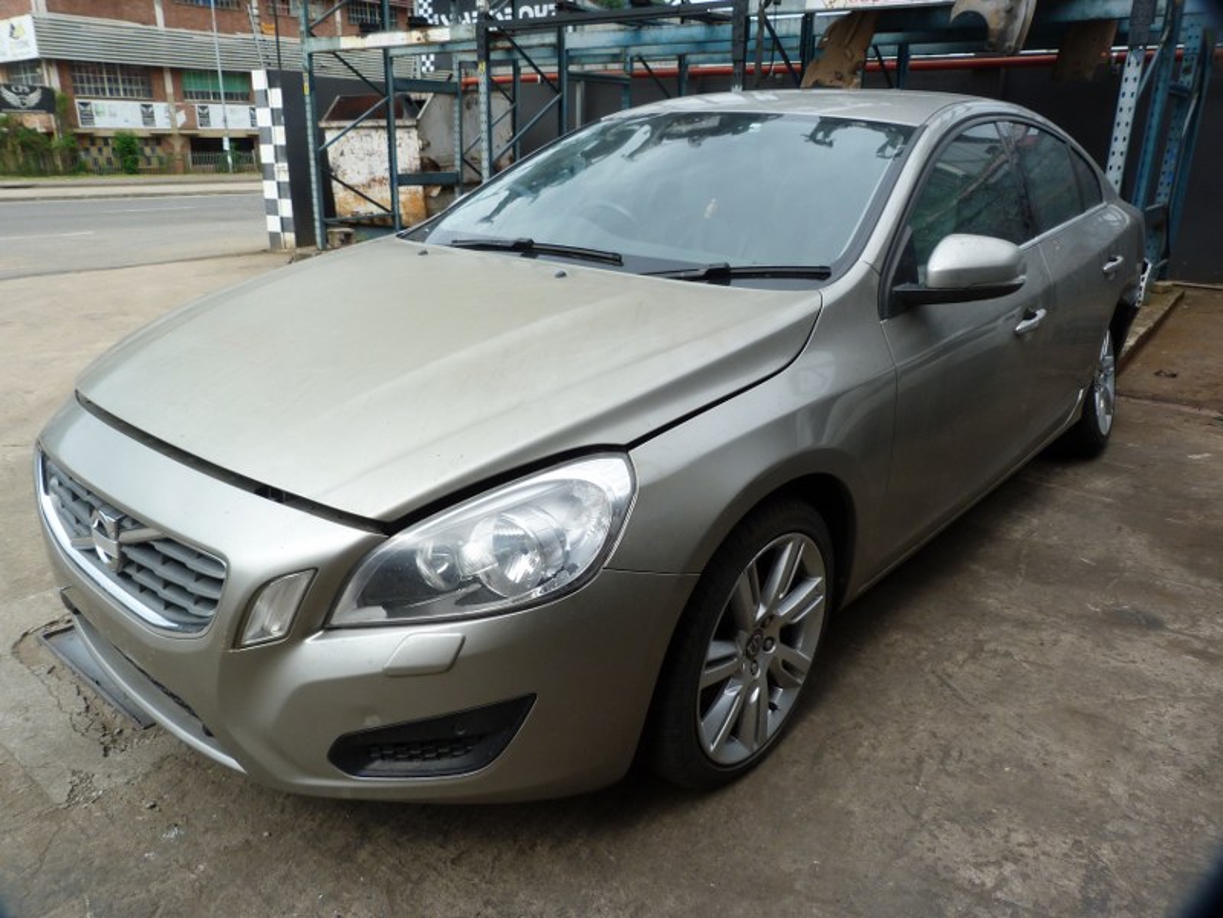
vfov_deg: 54.9
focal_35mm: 25
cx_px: 612
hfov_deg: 69.4
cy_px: 459
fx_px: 883
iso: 80
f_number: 4.5
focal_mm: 4.5
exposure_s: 1/250
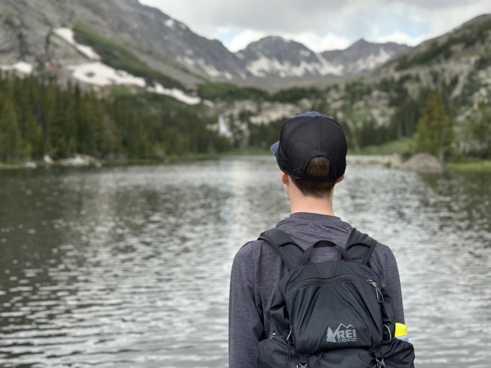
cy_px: 184
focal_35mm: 48
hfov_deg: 39.7
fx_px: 681
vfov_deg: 30.3
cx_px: 246
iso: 80
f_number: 1.78
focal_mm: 6.86
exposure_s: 1/555
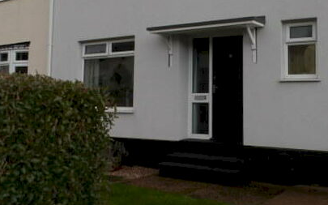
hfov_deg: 44.7
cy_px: 50
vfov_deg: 28.7
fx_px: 393
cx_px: 215
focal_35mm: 44
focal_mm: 4.3
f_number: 4.1
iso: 100
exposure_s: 1/234
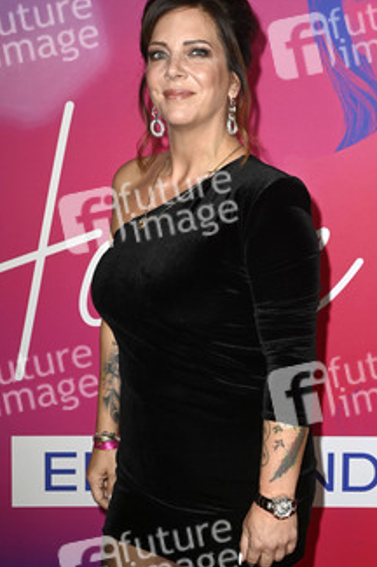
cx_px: 199
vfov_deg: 29.3
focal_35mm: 69
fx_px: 1086
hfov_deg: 19.7
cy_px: 300
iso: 500
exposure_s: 1/250
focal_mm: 56
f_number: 5.6
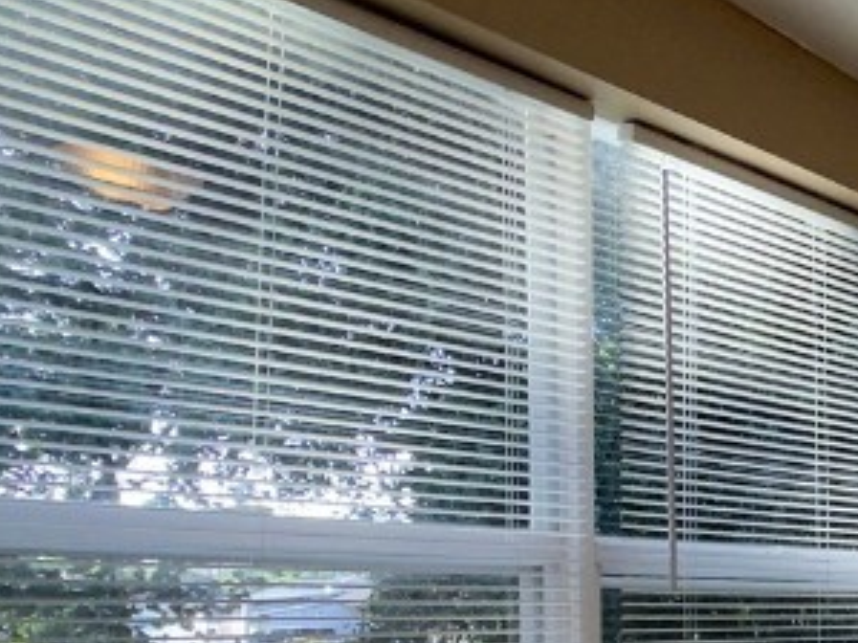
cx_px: 1271
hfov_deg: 27.7
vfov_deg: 28.7
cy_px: 611
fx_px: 1189
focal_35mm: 48
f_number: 2.2
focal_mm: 2.22
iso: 40
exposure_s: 1/122
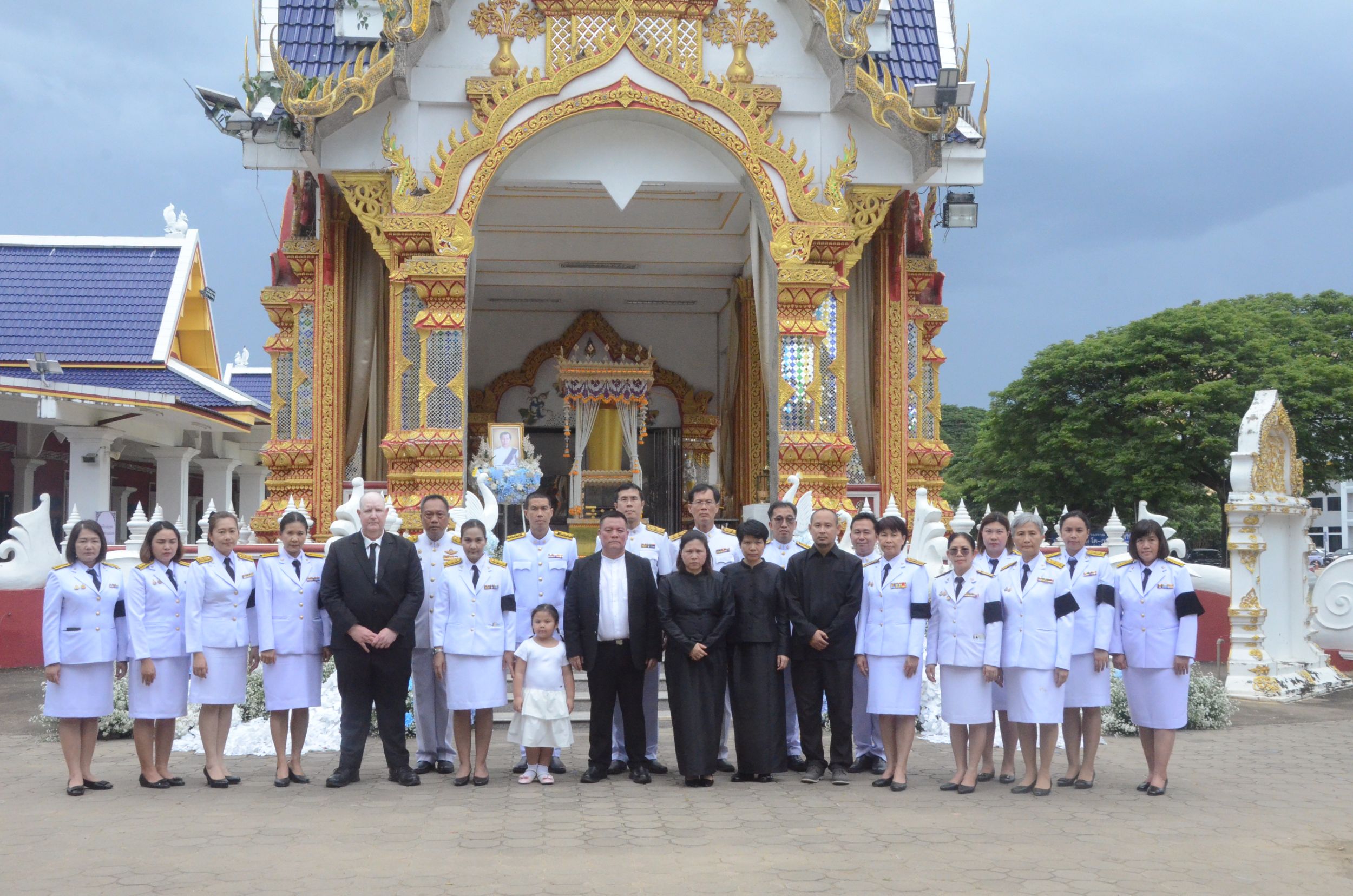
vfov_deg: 34.1
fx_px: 1463
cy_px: 448
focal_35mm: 39
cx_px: 676
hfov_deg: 49.6
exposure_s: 1/1000
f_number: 16
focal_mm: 26
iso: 3200
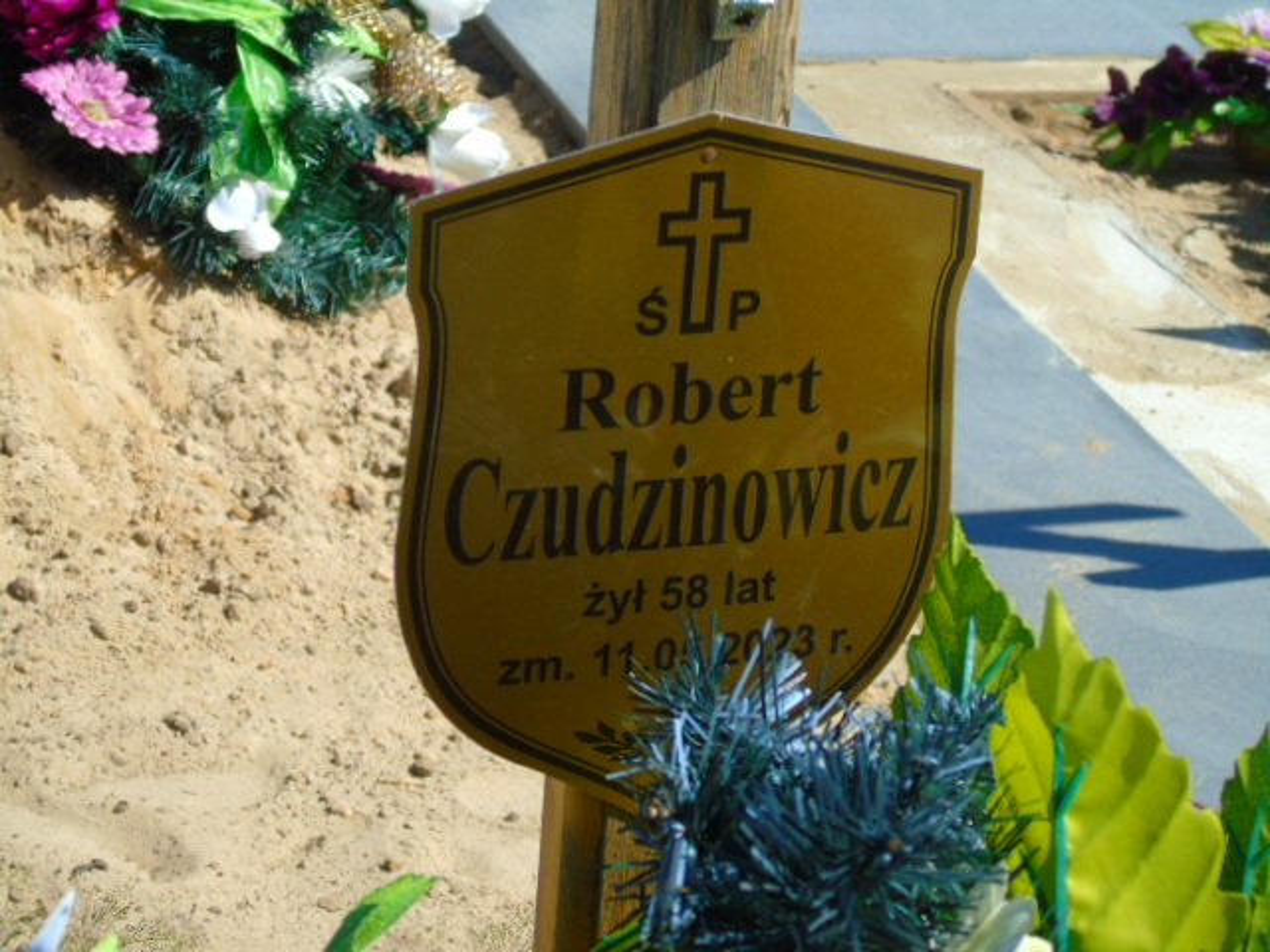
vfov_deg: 13.7
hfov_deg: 18.2
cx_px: 635
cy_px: 476
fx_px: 3962
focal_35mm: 108
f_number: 4.4
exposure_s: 1/500
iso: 80
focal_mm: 19
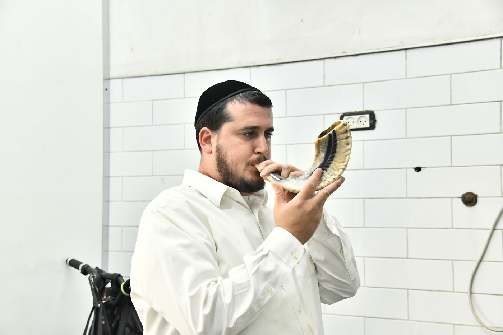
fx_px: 866
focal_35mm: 62
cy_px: 168
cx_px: 252
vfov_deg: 21.9
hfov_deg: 32.4
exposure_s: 1/200
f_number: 5.6
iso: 3200
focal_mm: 62
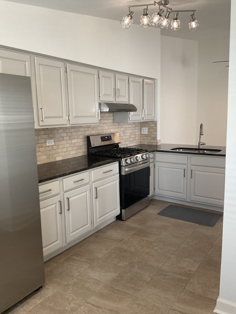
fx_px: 264
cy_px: 157
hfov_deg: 48.2
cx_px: 118
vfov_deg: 61.7
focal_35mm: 29
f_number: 1.8
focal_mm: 3
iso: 64
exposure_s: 1/60
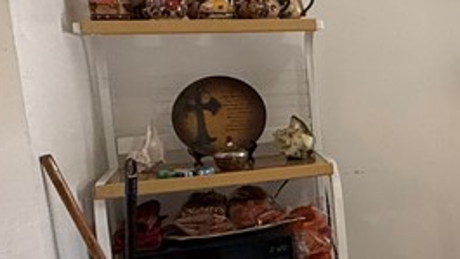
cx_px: 588
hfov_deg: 29.2
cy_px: 151
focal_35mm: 59
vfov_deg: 20.4
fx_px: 720
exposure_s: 1/100
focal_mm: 2.22
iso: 320
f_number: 2.2
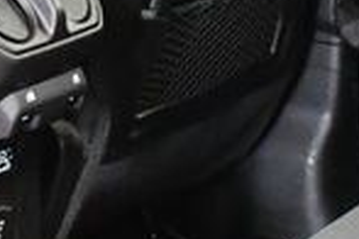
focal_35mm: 157
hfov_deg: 13.1
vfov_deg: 8.7
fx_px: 1566
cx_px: 103
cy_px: 16
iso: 8000
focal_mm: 18
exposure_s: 1/60
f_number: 3.5
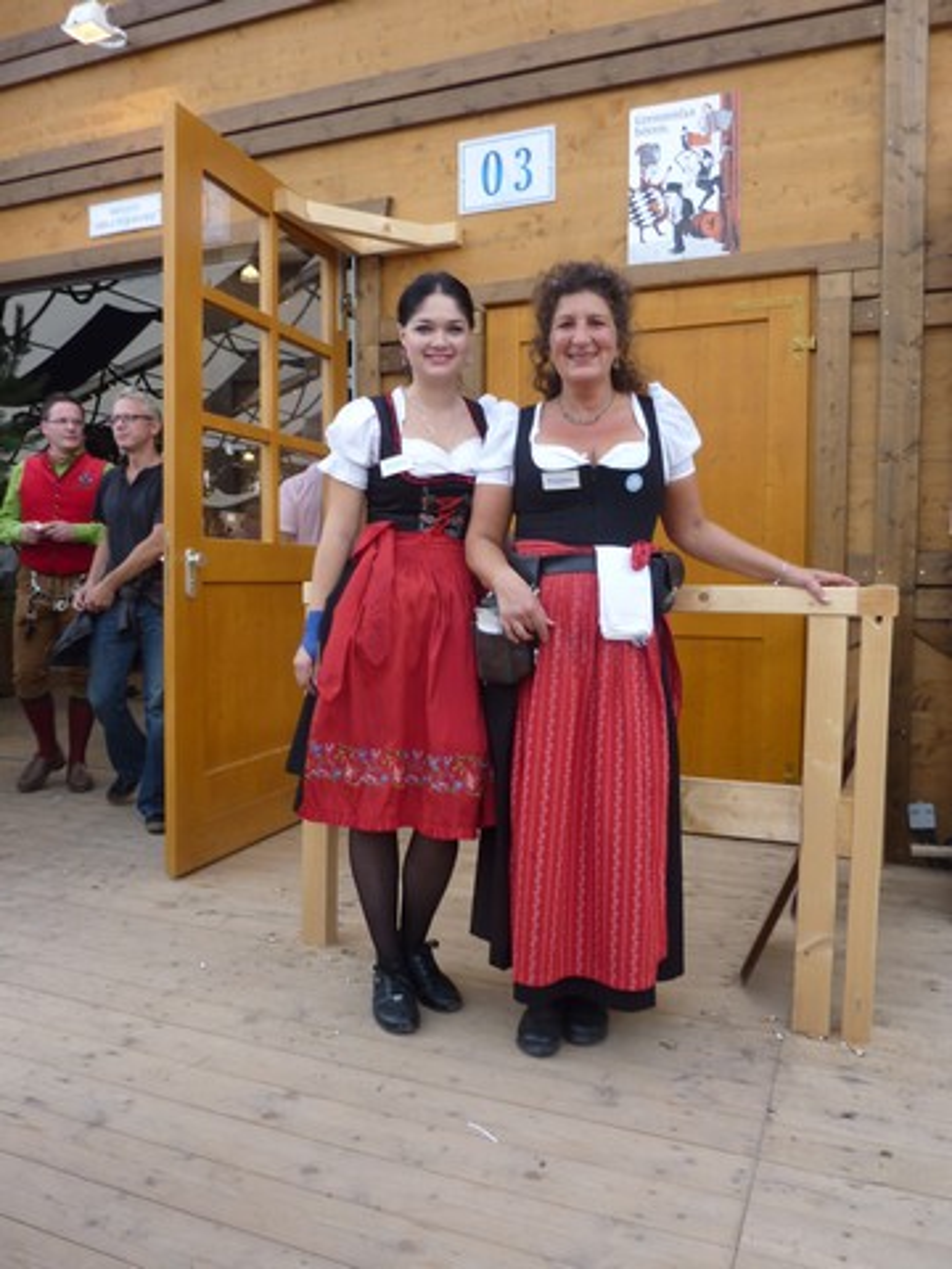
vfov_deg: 69.4
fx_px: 917
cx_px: 476
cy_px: 634
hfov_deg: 54.9
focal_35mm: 25
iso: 80
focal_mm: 4.1
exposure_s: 1/60
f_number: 3.3
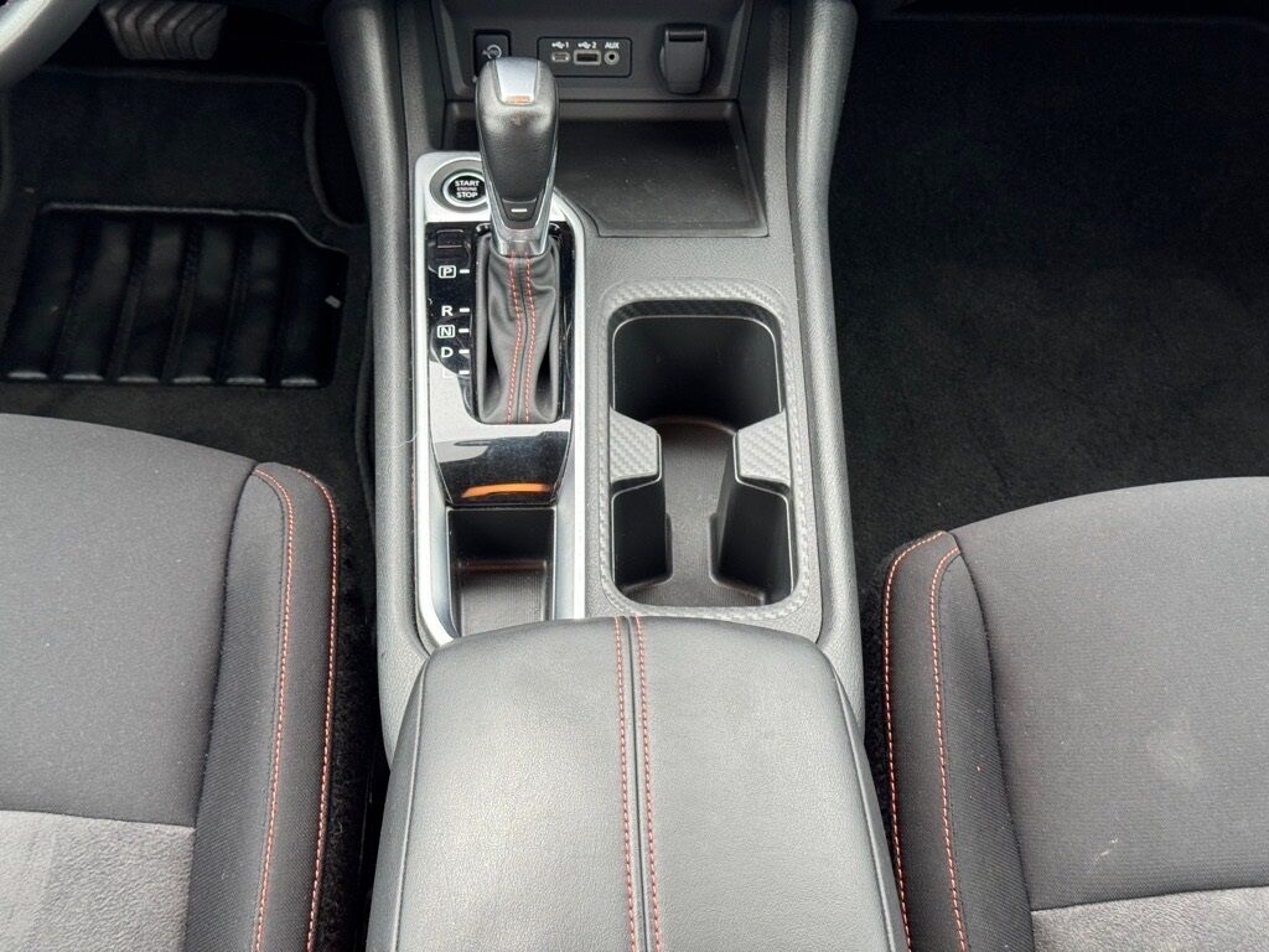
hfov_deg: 39.7
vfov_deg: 30.3
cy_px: 476
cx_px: 634
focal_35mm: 48
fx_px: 1760
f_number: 1.78
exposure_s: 1/68
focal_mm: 6.76
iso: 100
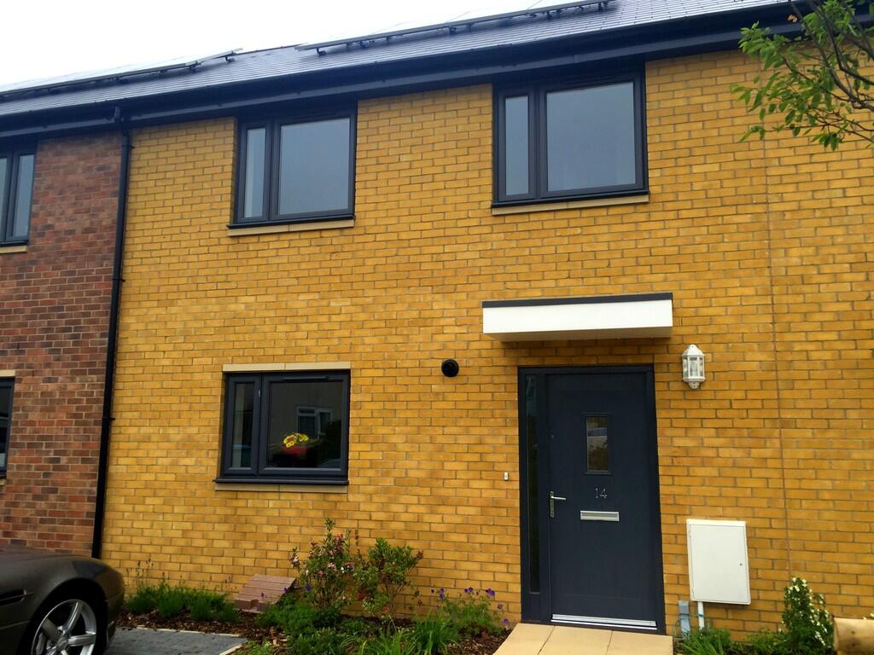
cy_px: 328
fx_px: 732
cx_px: 437
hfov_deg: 61.7
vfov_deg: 48.2
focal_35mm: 29
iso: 32
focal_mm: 4.15
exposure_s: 1/920
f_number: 2.2
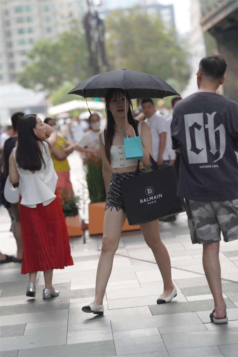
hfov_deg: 10.2
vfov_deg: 15.2
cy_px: 178
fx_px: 1339
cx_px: 119
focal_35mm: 135
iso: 320
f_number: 3.2
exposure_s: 1/400
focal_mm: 135
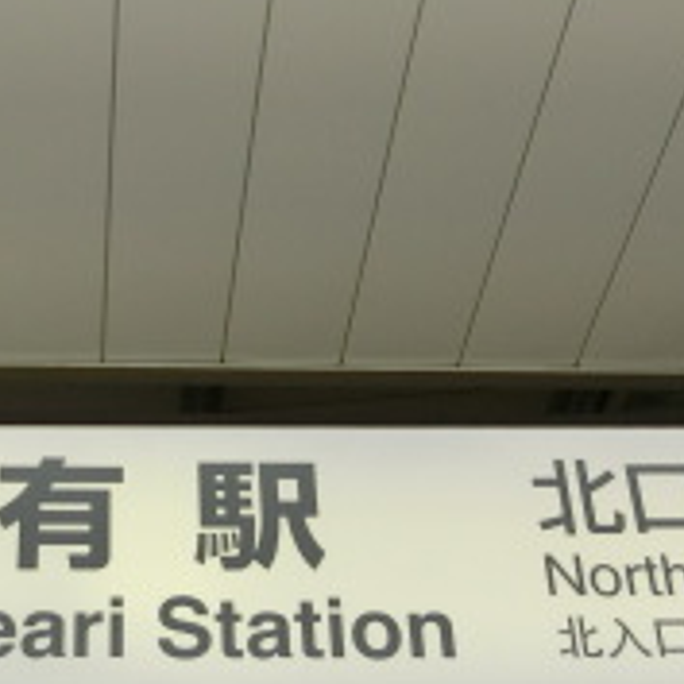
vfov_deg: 21.5
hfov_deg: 21.4
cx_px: 139
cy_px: 209
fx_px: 1788
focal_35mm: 80
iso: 80
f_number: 3.5
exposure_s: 1/250
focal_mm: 4.5
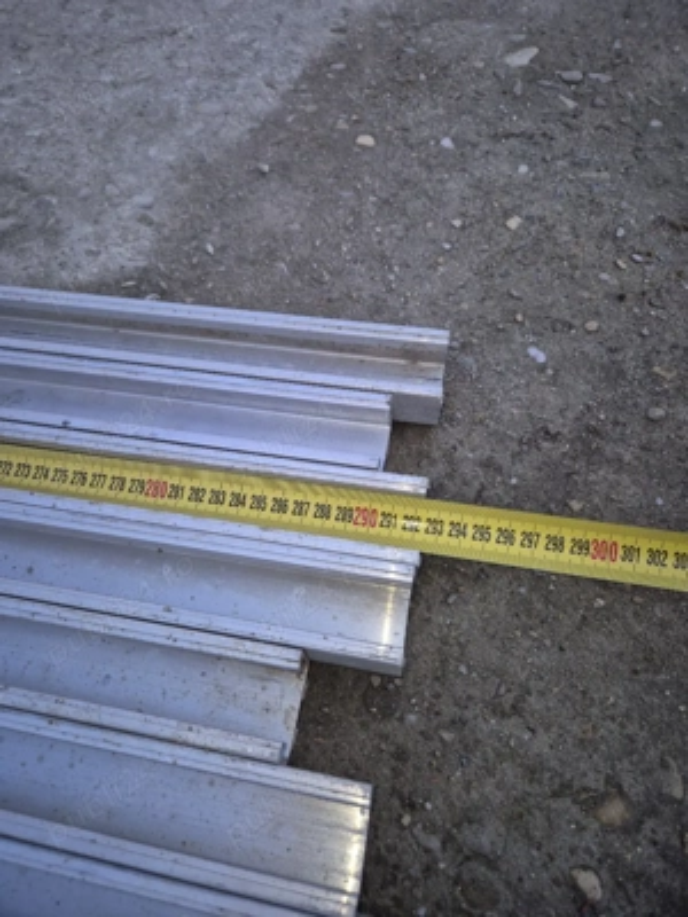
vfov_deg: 73.9
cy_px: 458
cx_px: 344
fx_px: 610
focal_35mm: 23
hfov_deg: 58.9
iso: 25
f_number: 1.8
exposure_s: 1/263
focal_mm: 5.4
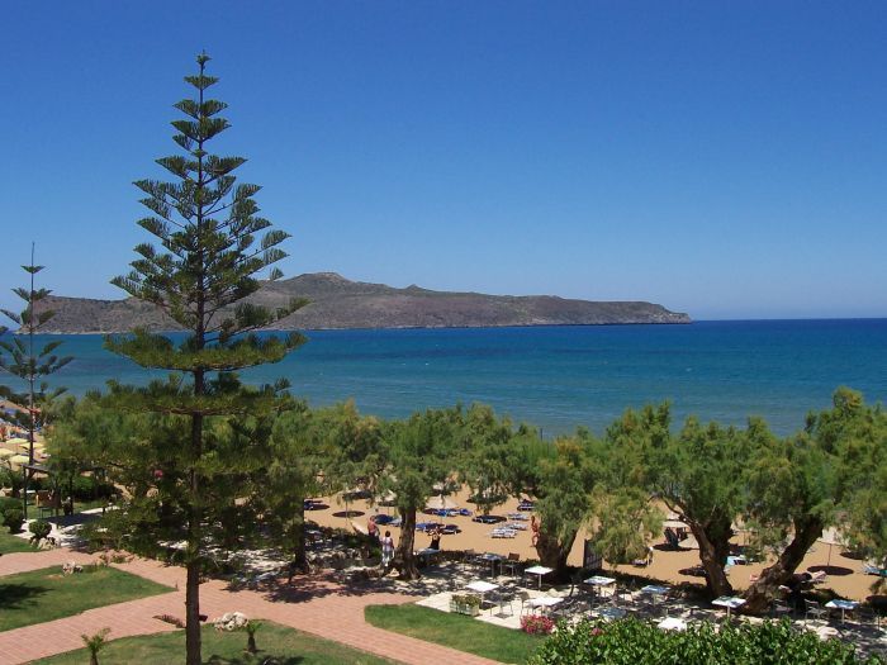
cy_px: 332
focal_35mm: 37
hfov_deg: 50.1
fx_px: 948
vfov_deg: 38.7
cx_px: 444
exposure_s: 1/1000
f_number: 5.6
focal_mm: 5.6
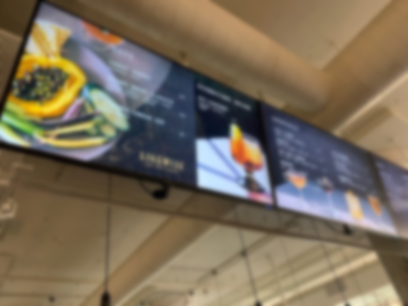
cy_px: 153
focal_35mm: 26
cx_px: 204
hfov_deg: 67.3
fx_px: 306
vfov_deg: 53.1
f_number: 1.8
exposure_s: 1/60
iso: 320
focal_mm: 4.25
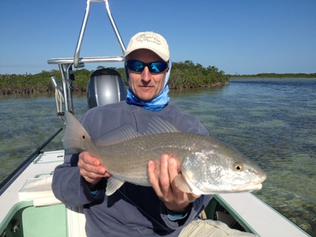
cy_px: 118
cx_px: 158
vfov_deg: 40.7
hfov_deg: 52.6
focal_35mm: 35
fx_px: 320
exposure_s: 1/2762
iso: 64
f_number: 2.4
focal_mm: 4.28
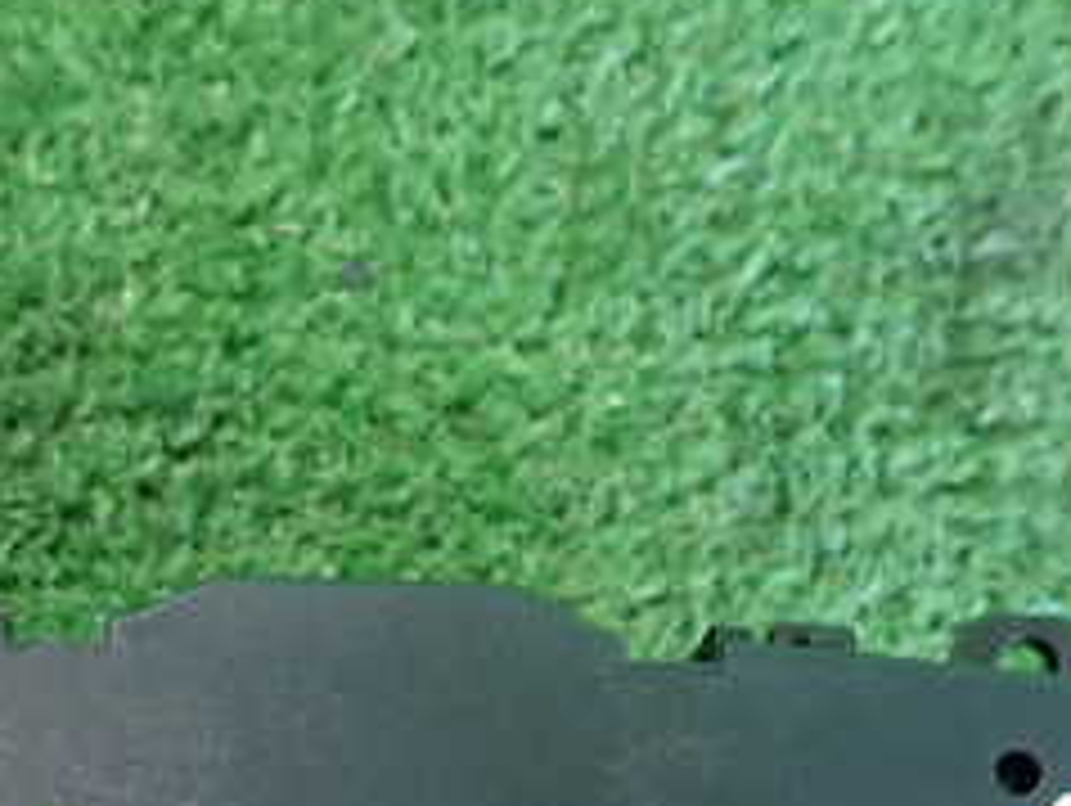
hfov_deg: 30.1
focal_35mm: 63
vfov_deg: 21.5
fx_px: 1951
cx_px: 252
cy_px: 986
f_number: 2
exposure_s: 1/30
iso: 320
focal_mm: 4.5
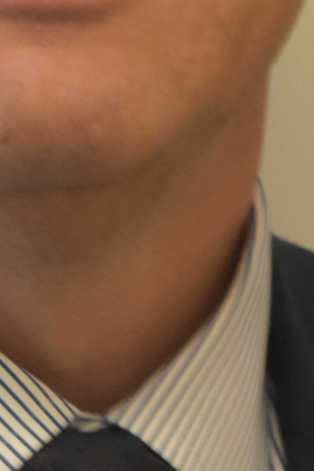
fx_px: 6672
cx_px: 6
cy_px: 375
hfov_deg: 2.7
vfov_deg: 4.0
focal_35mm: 510
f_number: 5.6
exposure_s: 1/60
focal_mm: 52
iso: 1250
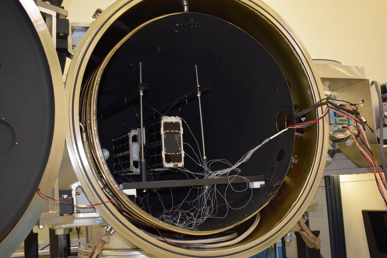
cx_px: 194
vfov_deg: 29.9
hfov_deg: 43.6
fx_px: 484
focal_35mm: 45
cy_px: 129
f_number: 4.2
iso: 1000
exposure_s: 1/60
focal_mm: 30
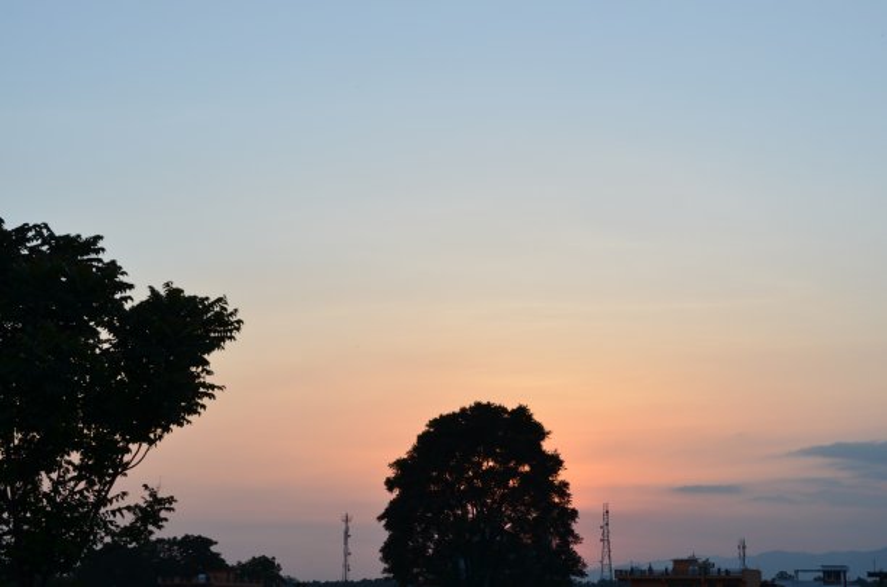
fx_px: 1622
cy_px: 294
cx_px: 444
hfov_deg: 30.6
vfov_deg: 20.5
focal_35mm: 66
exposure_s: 1/80
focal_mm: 44
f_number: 10
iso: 200
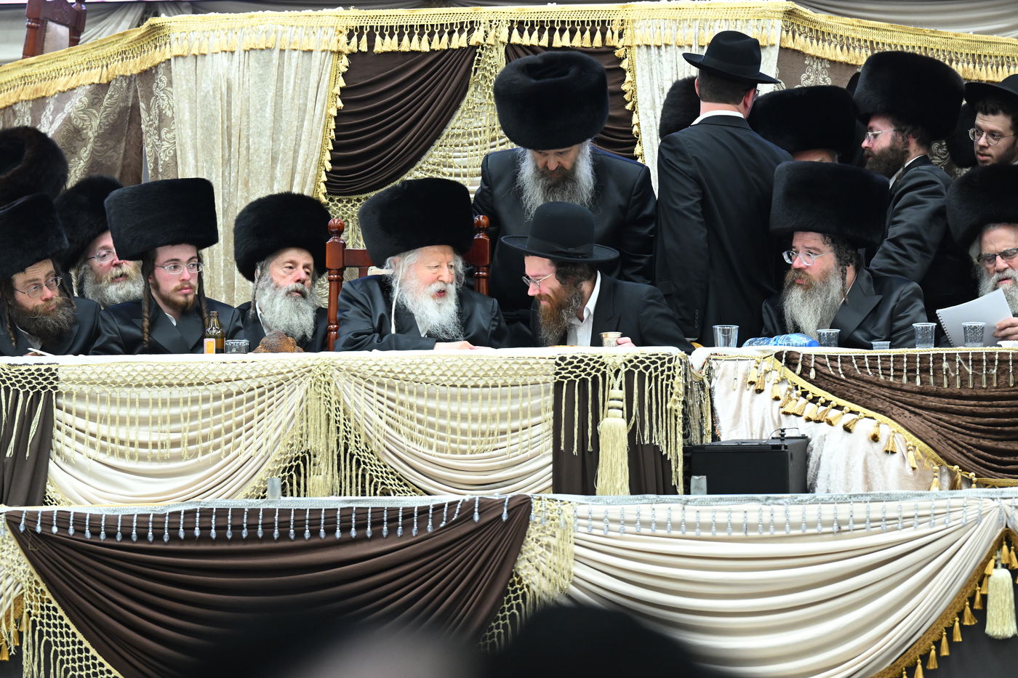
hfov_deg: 10.3
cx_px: 509
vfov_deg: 6.9
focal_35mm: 200
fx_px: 5654
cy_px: 339
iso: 4000
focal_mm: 200
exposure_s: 1/320
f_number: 5
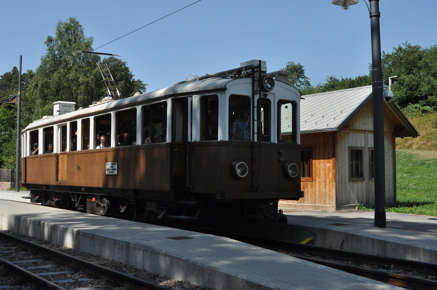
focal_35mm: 42
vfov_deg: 31.8
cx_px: 218
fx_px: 509
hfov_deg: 46.4
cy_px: 145
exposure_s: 1/1250
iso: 560
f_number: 10
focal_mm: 28
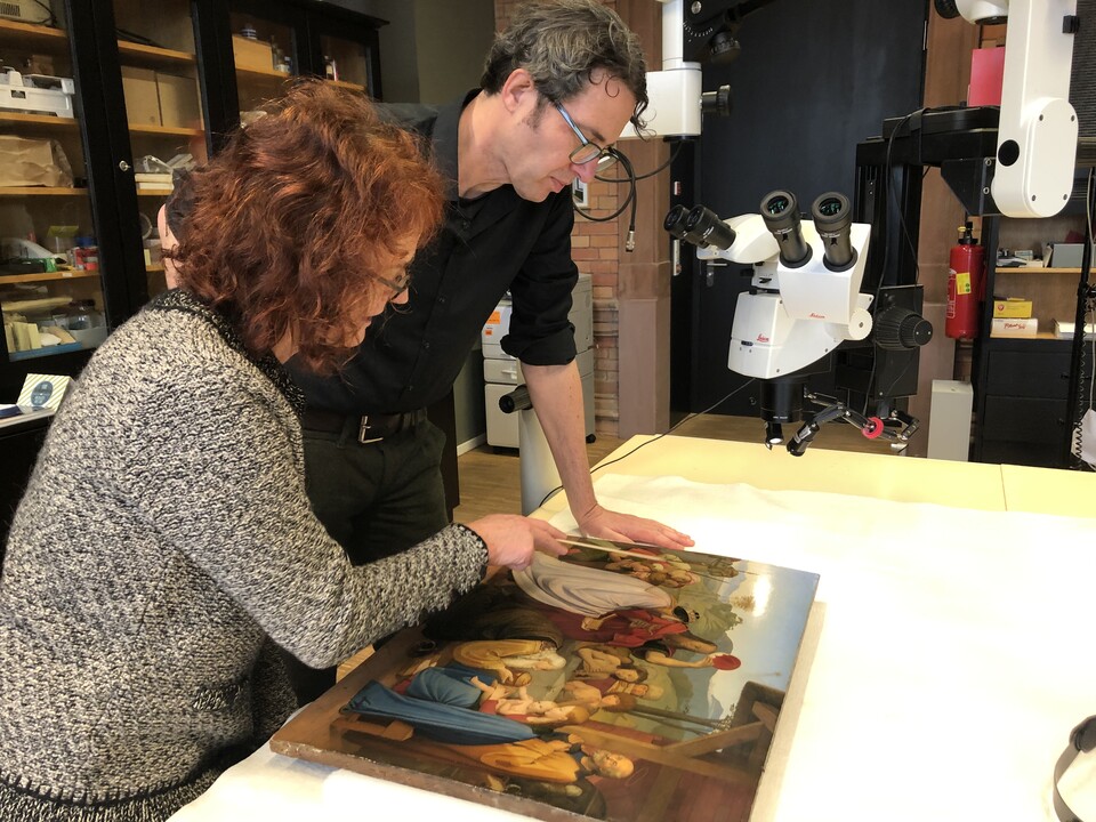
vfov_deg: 49.7
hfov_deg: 63.4
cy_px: 411
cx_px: 548
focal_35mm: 28
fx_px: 887
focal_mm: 3.99
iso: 64
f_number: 1.8
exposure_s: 1/17
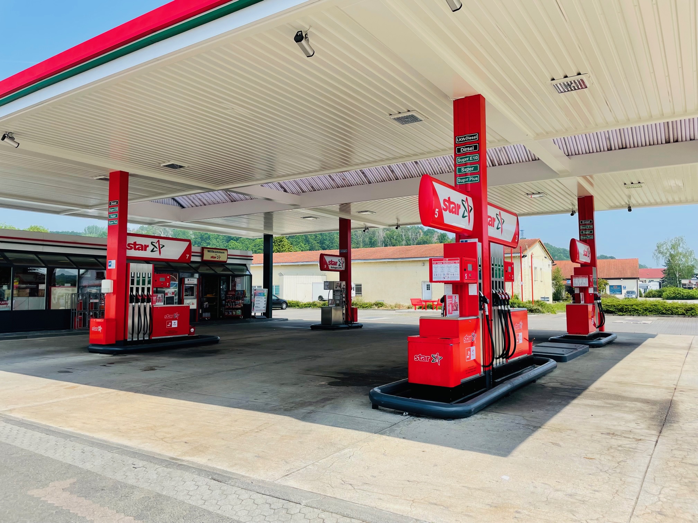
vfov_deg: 53.1
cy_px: 262
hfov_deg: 67.3
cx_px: 349
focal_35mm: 26
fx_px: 524
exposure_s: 1/2398
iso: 32
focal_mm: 4.2
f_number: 1.6
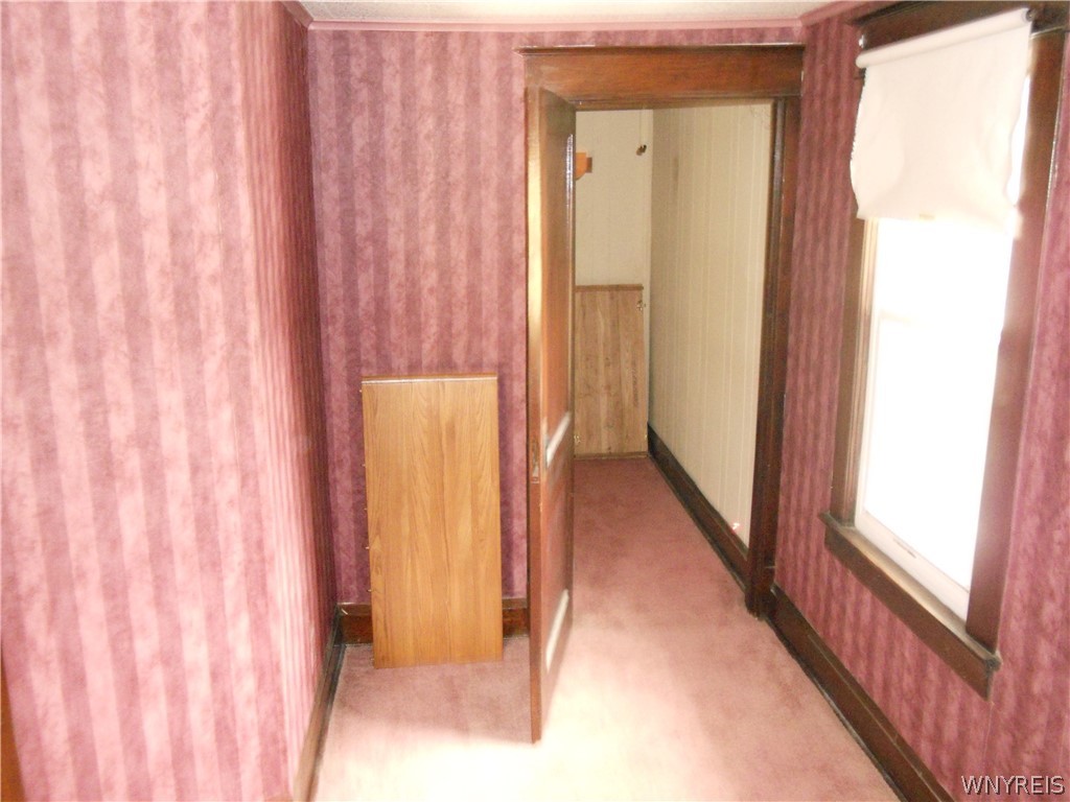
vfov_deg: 44.2
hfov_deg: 56.8
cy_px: 401
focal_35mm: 32
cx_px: 535
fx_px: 989
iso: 800
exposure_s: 1/4
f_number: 3.5
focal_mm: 5.8
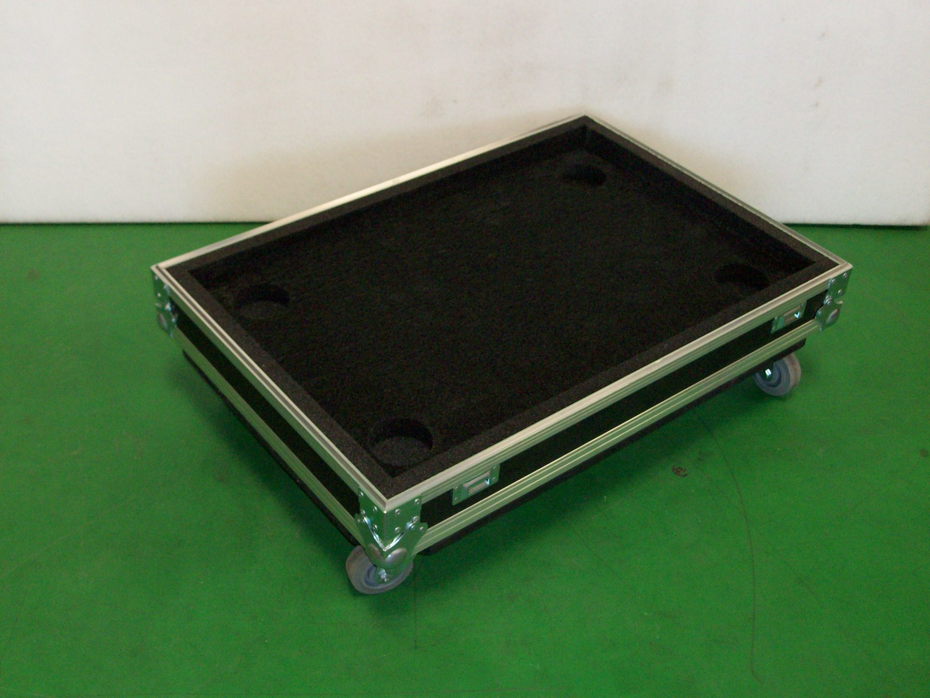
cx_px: 465
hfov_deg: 44.8
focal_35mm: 42
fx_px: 1128
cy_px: 349
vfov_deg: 34.3
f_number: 3.2
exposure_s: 1/65.1
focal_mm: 7.1
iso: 160
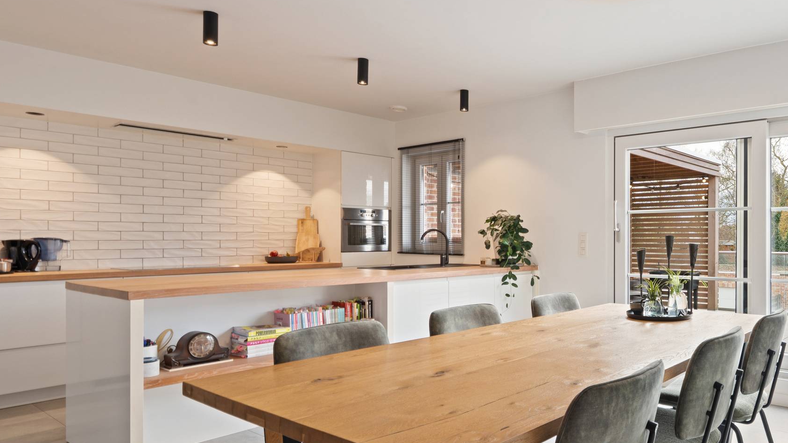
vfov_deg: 42.9
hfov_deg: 65.9
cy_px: 235
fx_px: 564
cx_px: 583
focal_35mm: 27
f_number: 11
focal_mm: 17
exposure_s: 1
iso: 250
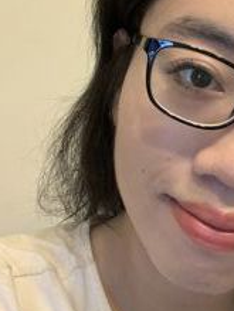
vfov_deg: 30.3
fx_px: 577
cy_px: 143
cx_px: 211
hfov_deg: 22.4
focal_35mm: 64
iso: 250
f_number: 2.2
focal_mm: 2.87
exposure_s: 1/50
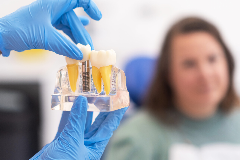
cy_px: 80
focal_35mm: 84
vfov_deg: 16.3
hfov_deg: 24.2
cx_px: 120
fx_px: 560
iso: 640
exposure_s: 1/100
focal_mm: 56
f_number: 1.4
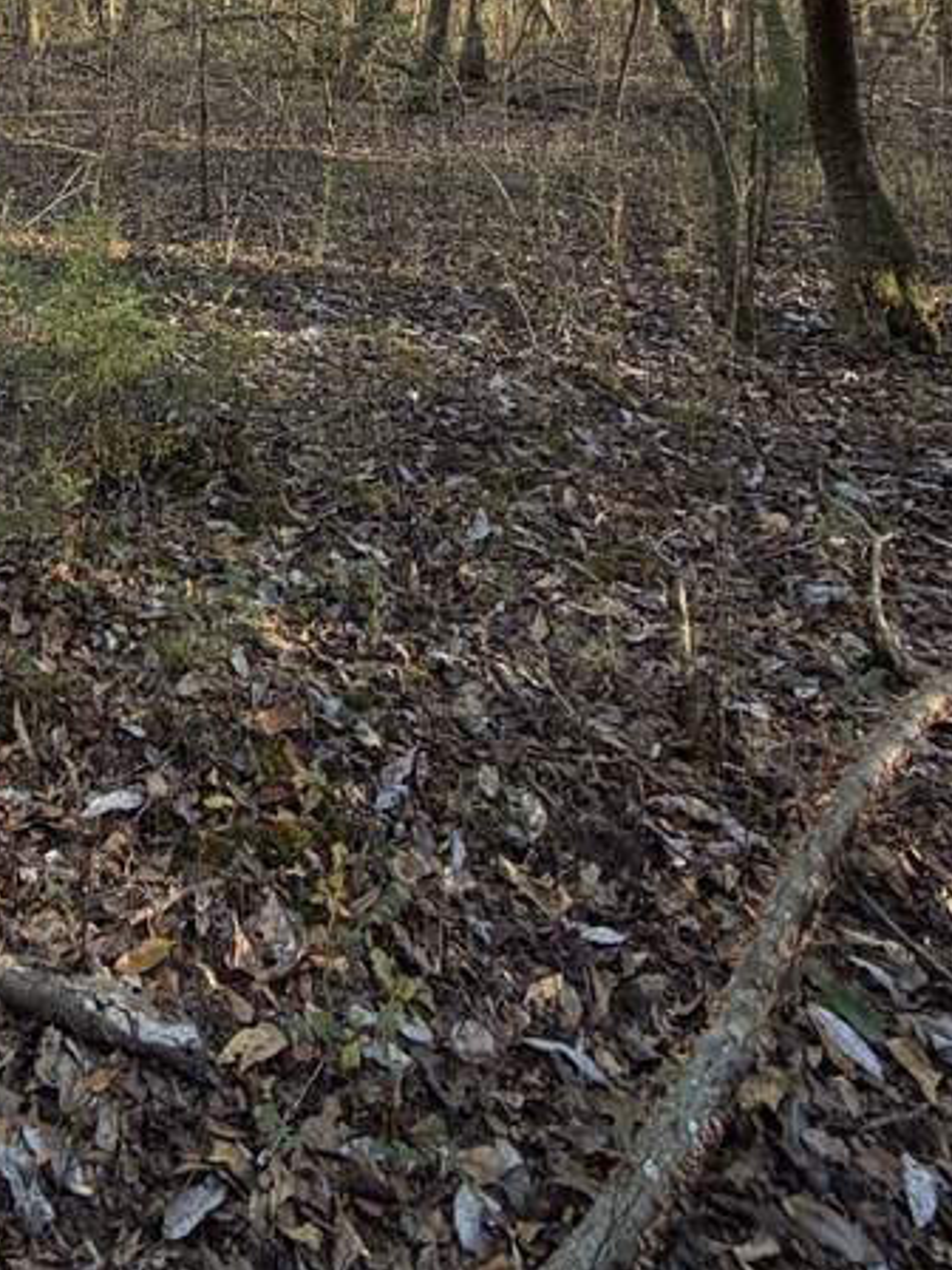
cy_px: -31
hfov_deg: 41.5
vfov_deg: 48.1
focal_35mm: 30
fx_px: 1100
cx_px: 28
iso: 64
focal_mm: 2.22
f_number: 2.2
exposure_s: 1/121
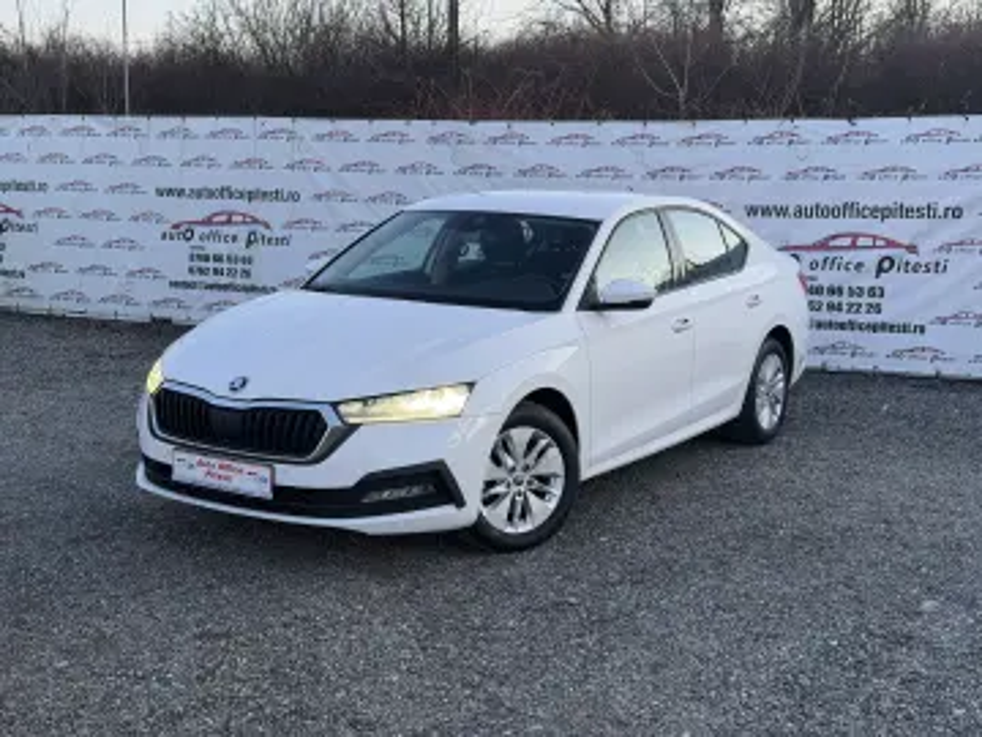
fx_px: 1362
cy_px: 368
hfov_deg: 39.7
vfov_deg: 30.3
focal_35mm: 48
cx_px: 491
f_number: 1.78
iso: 100
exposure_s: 1/85
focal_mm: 6.76
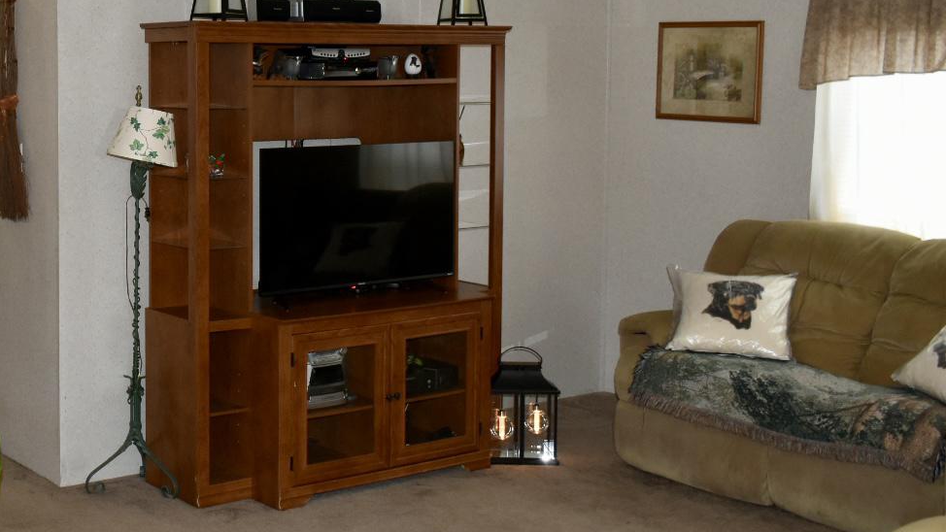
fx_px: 1376
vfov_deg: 21.7
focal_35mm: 55
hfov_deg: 36.4
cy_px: 148
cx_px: 163
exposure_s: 1/30
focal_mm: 21
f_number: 5.6
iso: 800
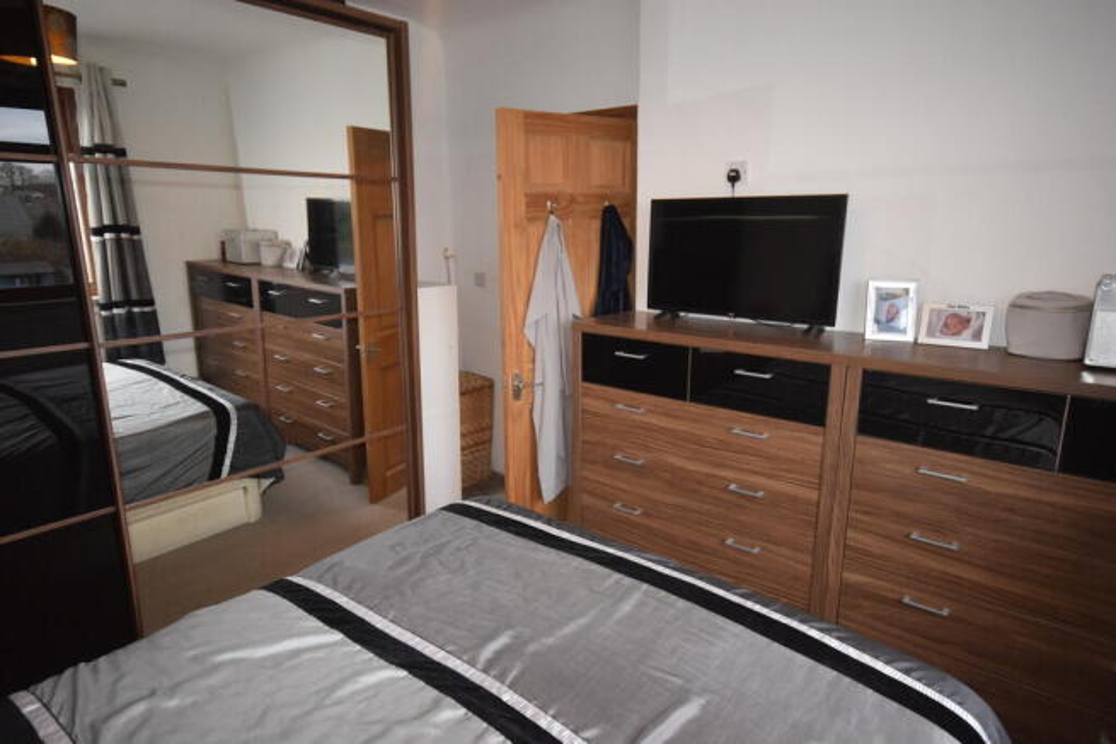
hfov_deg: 81.2
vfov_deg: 59.5
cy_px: 372
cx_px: 558
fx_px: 651
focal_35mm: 21
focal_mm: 14
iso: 2200
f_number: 4.8
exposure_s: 1/60
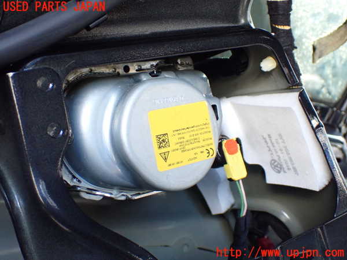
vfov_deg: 29.1
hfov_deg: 38.2
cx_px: 174
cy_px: 130
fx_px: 501
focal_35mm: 50
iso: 800
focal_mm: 9.01
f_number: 3.2
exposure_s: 1/200
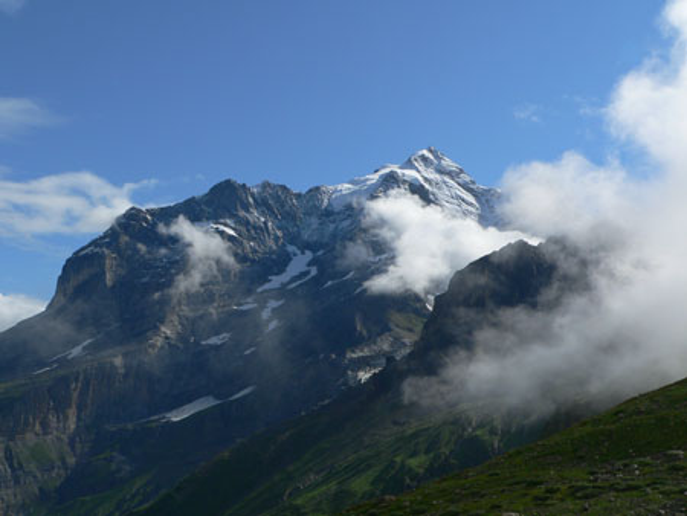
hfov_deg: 37.5
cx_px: 344
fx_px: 1013
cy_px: 258
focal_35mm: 51
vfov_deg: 28.6
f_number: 5.6
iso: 80
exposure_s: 1/800
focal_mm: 8.5
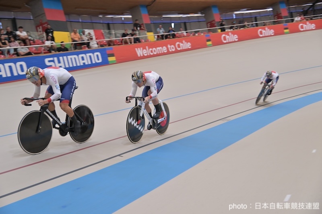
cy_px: 107
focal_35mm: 41
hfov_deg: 47.4
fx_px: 367
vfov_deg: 32.6
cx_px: 161
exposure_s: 1/400
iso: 1100
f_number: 5
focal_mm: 41
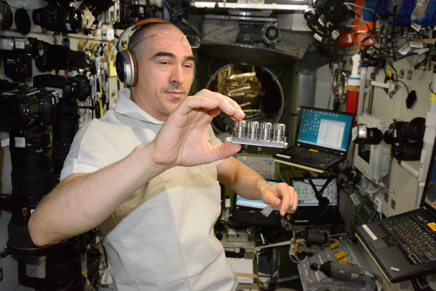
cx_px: 218
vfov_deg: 35.1
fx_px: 460
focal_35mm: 38
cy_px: 146
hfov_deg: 50.7
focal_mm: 38
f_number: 11
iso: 8063
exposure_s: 1/60
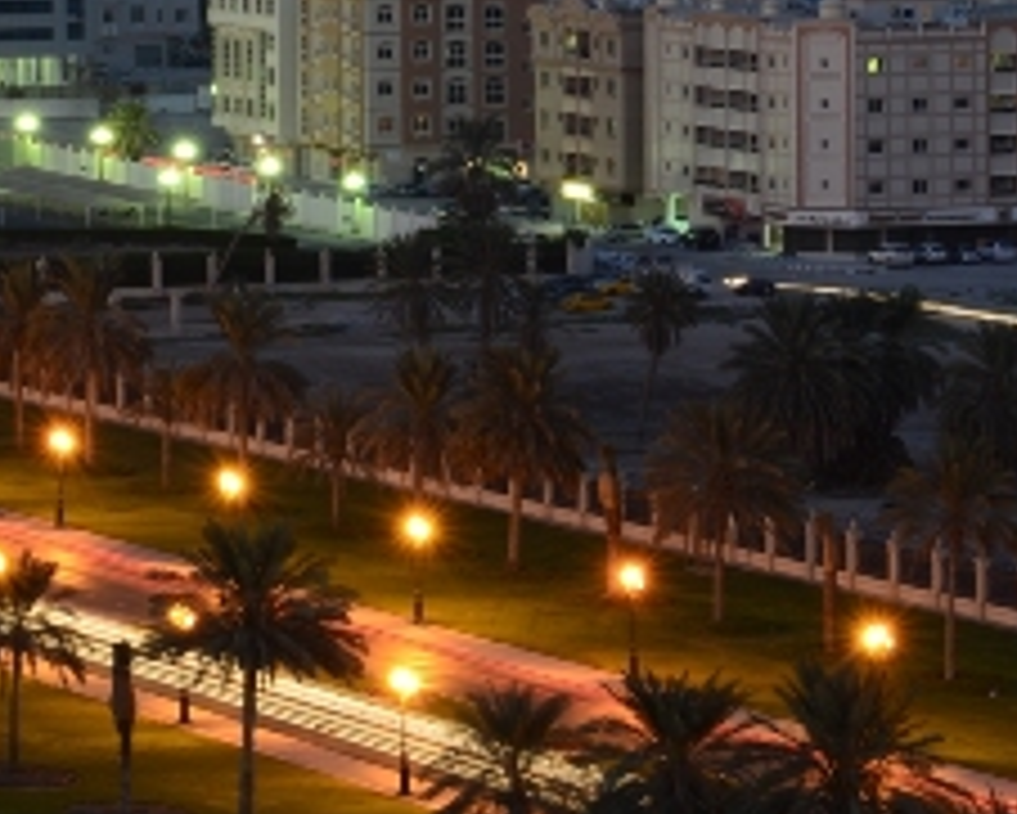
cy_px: 81
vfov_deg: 6.0
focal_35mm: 257
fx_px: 7739
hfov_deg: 7.5
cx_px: 245
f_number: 18
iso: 100
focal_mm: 70
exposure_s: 25
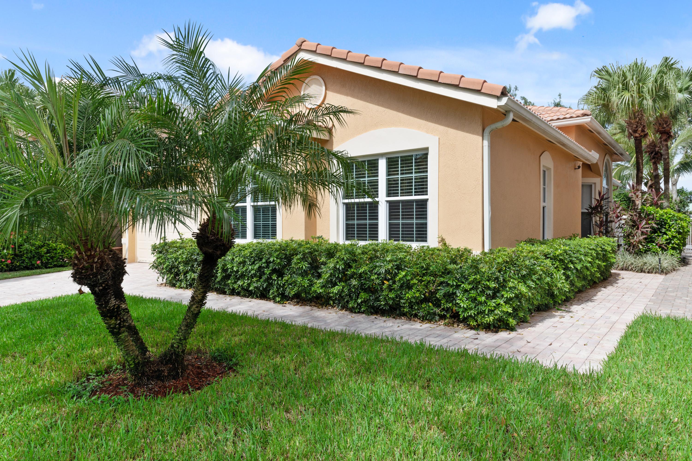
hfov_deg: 73.8
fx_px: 461
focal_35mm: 24
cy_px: 230
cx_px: 346
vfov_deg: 53.1
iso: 100
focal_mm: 24
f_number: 11
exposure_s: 1/250
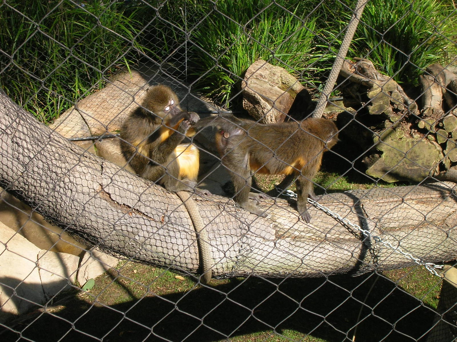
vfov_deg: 14.5
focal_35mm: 102
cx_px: 228
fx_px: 1345
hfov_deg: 19.3
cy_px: 171
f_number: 8.2
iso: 50
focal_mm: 17.1
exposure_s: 1/69.2
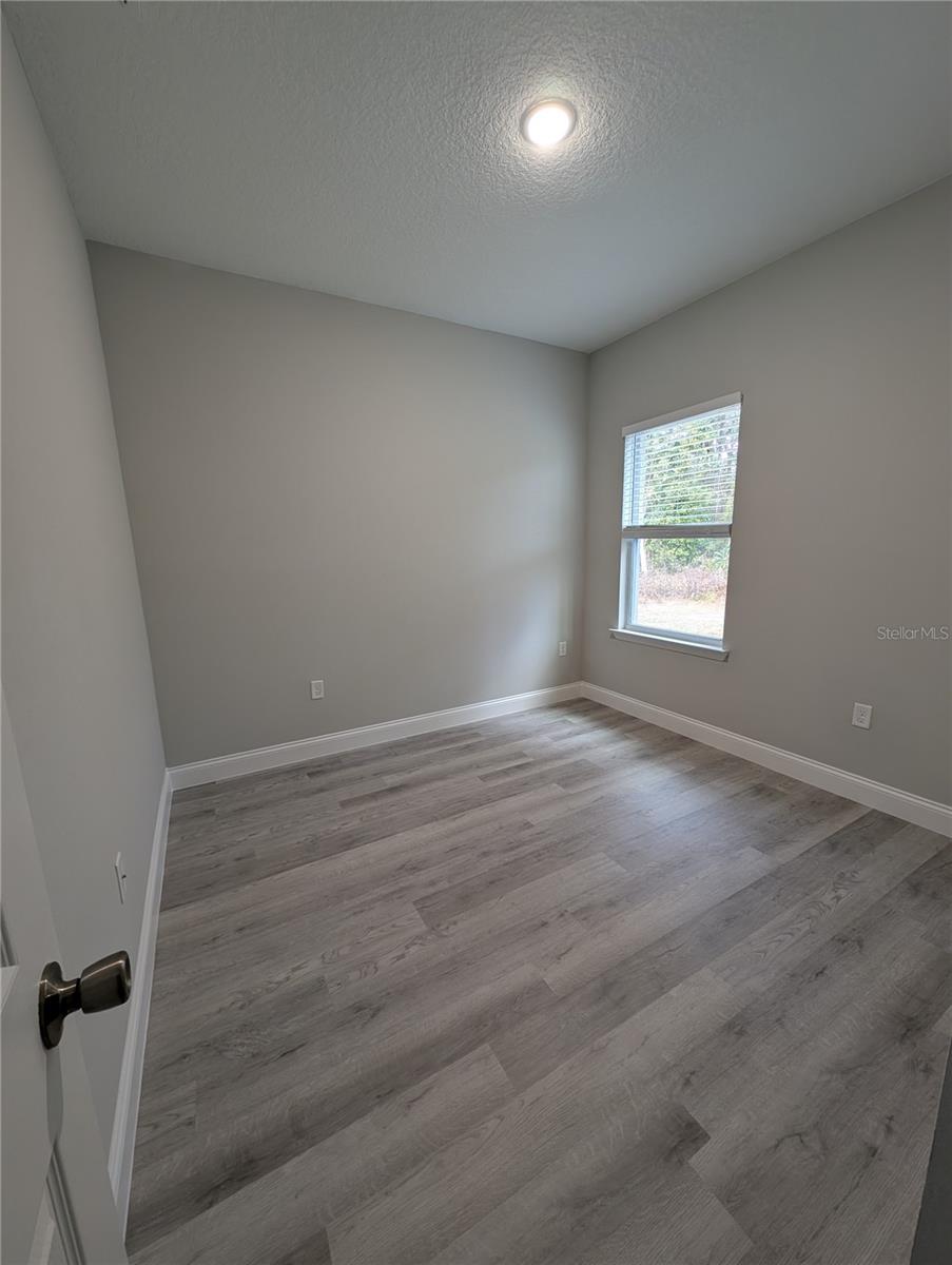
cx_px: 476
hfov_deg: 94.6
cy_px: 632
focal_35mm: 12
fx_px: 439
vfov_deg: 110.5
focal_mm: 2.23
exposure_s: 1/30
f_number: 1.95
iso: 43
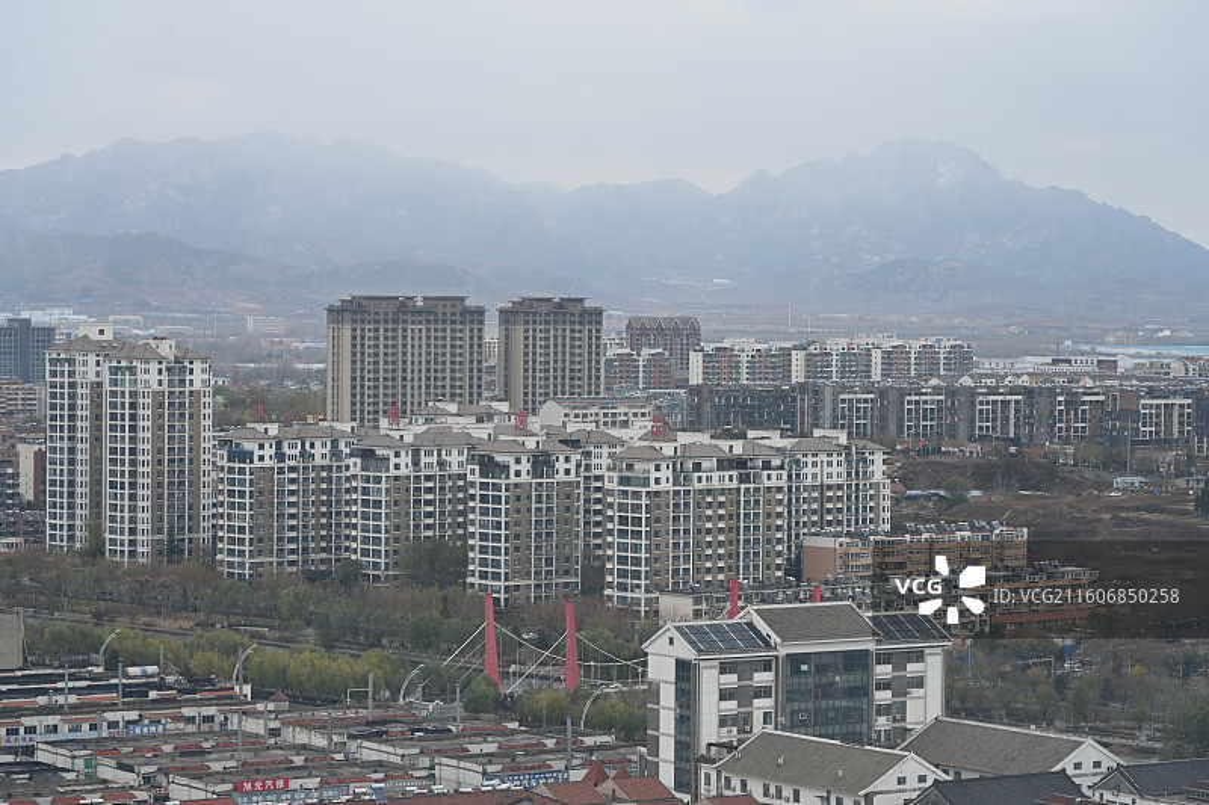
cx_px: 604
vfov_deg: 13.3
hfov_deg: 19.8
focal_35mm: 103
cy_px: 402
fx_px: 3458
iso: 110
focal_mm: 103
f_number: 8
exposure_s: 1/100
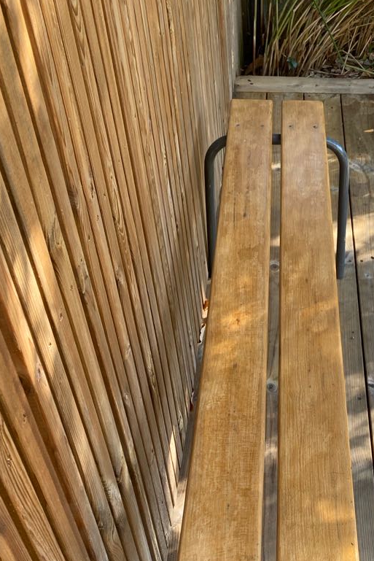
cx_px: 299
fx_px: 701
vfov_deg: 42.0
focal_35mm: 45
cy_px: 436
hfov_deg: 29.2
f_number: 1.8
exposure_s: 1/122
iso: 64
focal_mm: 4.25
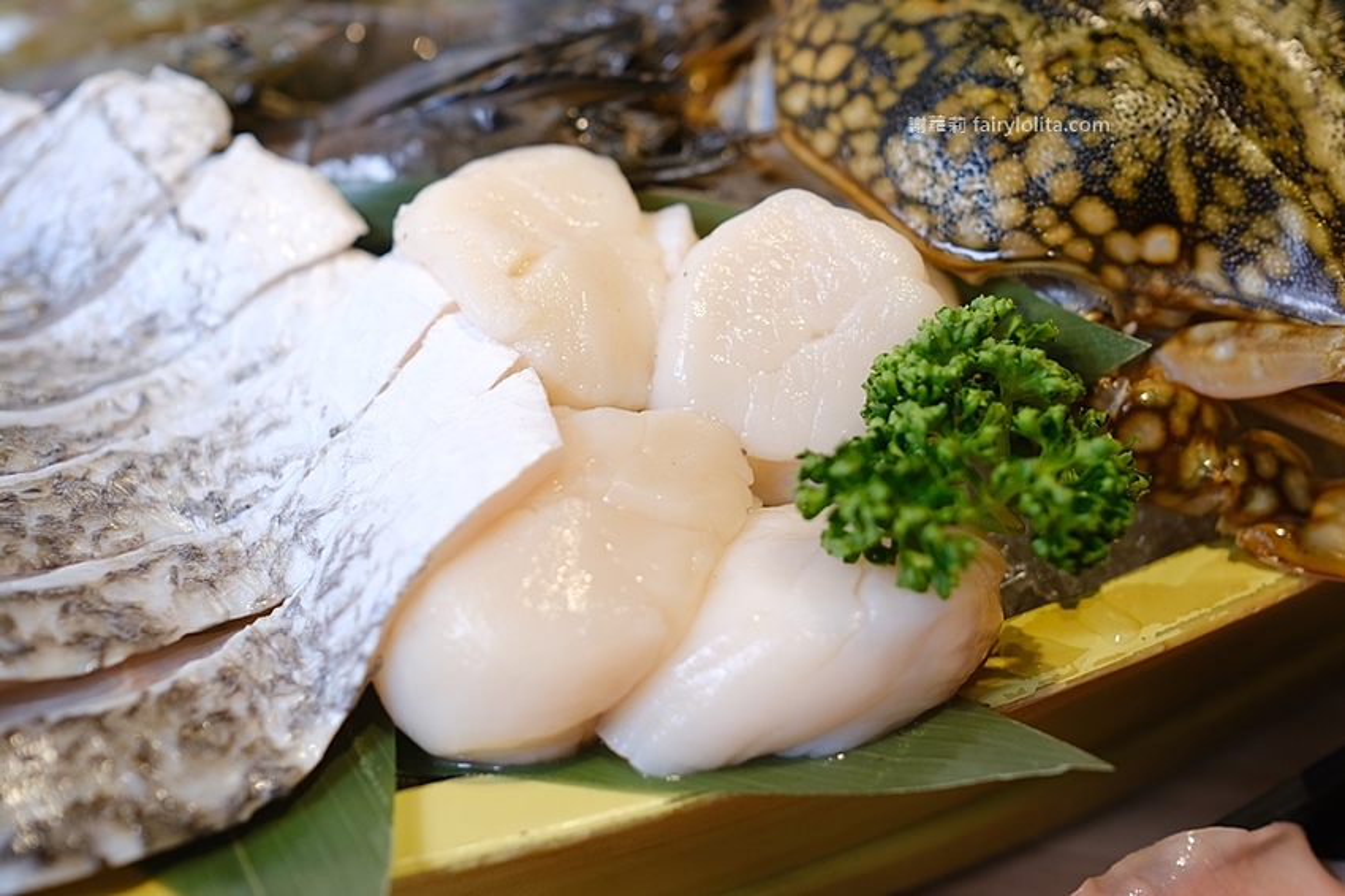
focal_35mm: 35
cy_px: 448
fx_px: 1307
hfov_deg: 54.5
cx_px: 672
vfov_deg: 37.8
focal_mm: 23
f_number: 2.8
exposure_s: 1/110
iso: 400
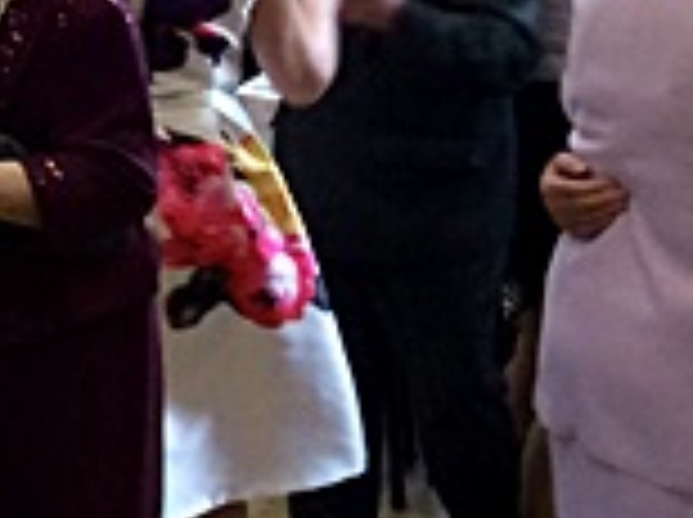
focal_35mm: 141
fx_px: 2818
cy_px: -160
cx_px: -756
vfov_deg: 10.3
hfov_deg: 12.2
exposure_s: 1/33
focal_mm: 4.15
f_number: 2.2
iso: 160
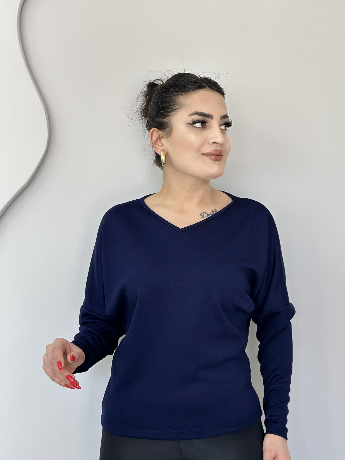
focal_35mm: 58
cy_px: 245
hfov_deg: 25.2
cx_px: 206
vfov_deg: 33.2
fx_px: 771
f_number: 1.78
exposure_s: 1/141
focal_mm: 6.86
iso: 80
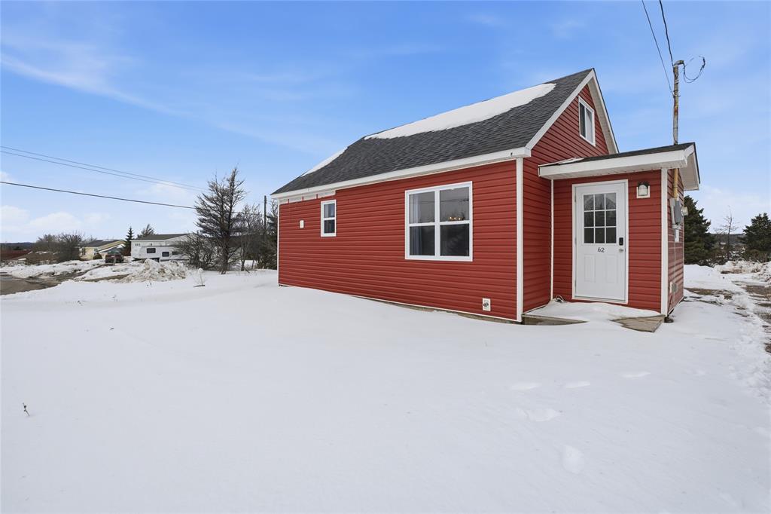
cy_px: 257
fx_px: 343
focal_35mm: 16
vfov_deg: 73.7
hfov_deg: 96.8
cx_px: 386
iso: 100
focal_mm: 16
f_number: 6.3
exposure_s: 1/2000
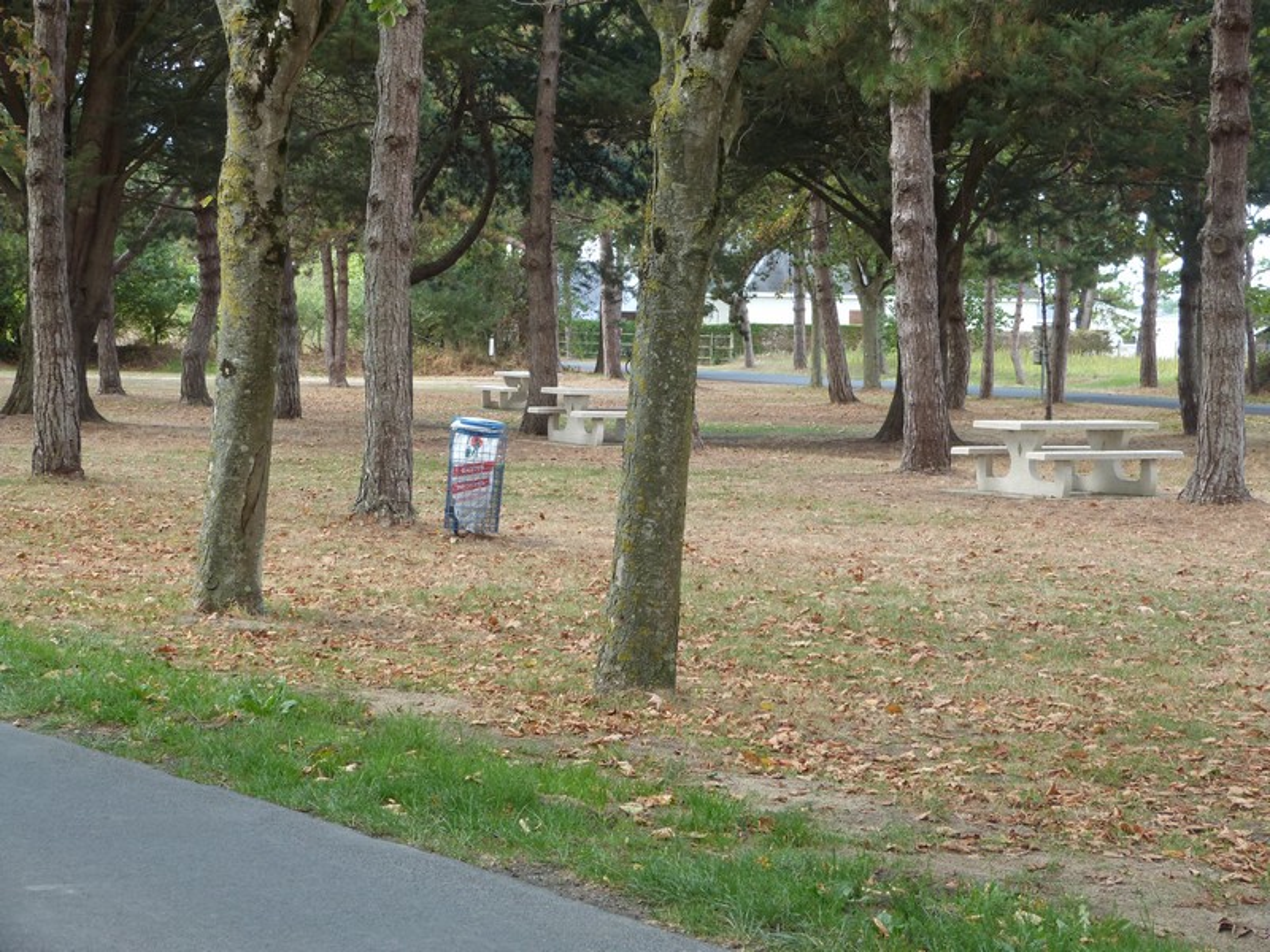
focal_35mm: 78
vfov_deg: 18.9
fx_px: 2862
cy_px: 476
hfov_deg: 25.0
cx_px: 635
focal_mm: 14.1
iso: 125
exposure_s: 1/60
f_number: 3.3
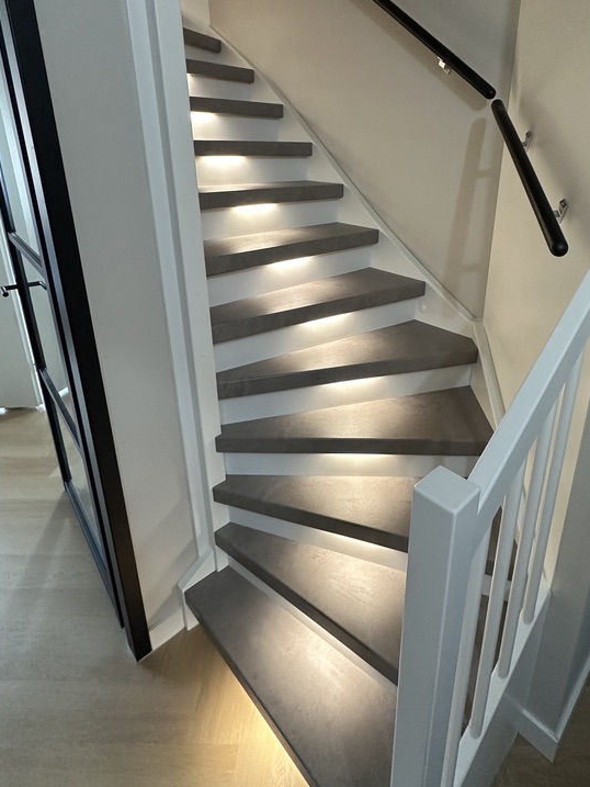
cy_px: 300
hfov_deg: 65.6
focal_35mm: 20
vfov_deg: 80.4
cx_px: 344
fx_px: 454
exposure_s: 1/67
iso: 320
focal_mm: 2.22
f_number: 2.2
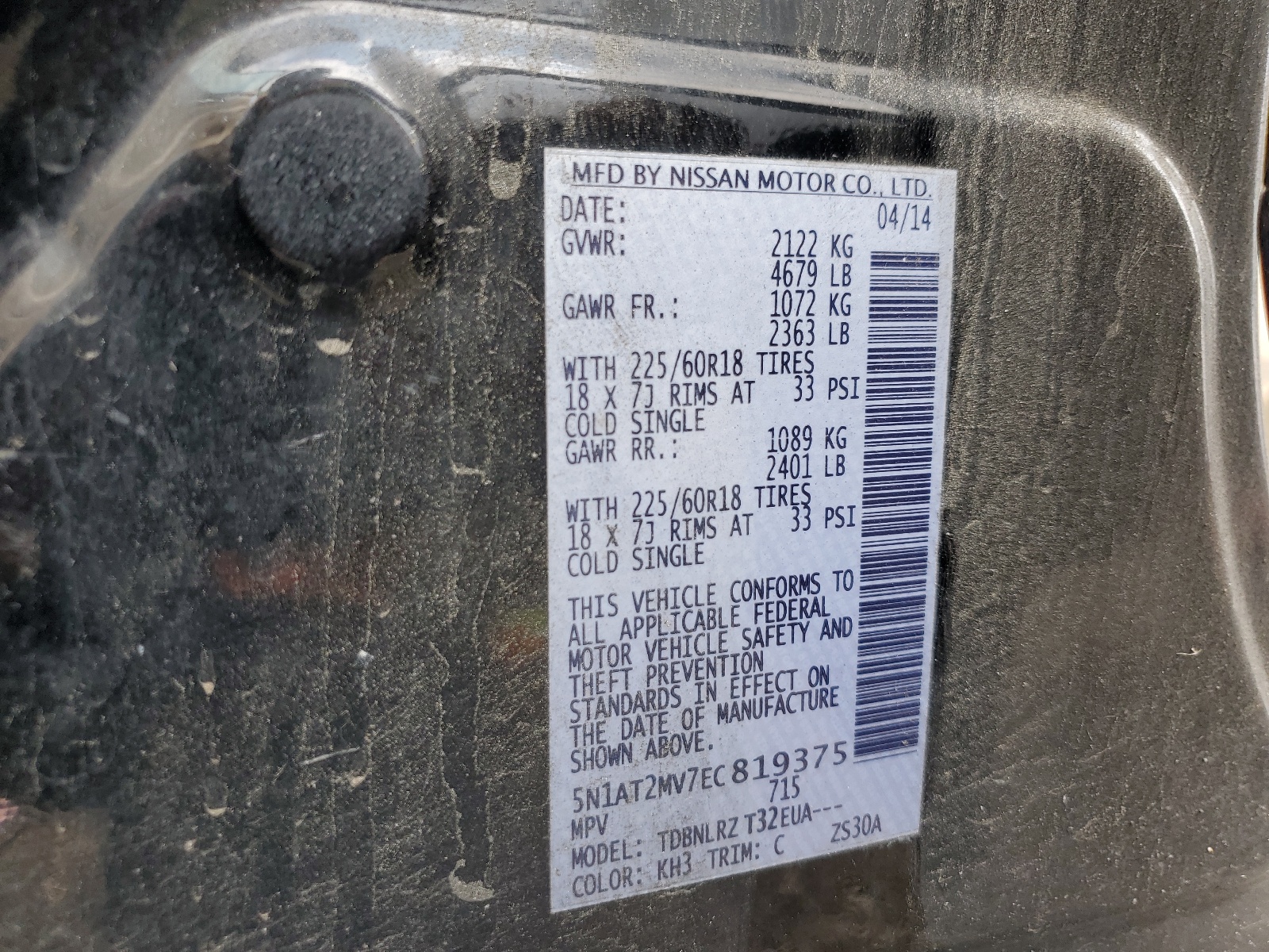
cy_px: 476
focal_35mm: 26
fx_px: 953
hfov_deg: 67.3
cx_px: 634
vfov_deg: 53.1
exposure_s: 1/179
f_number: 1.5
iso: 50
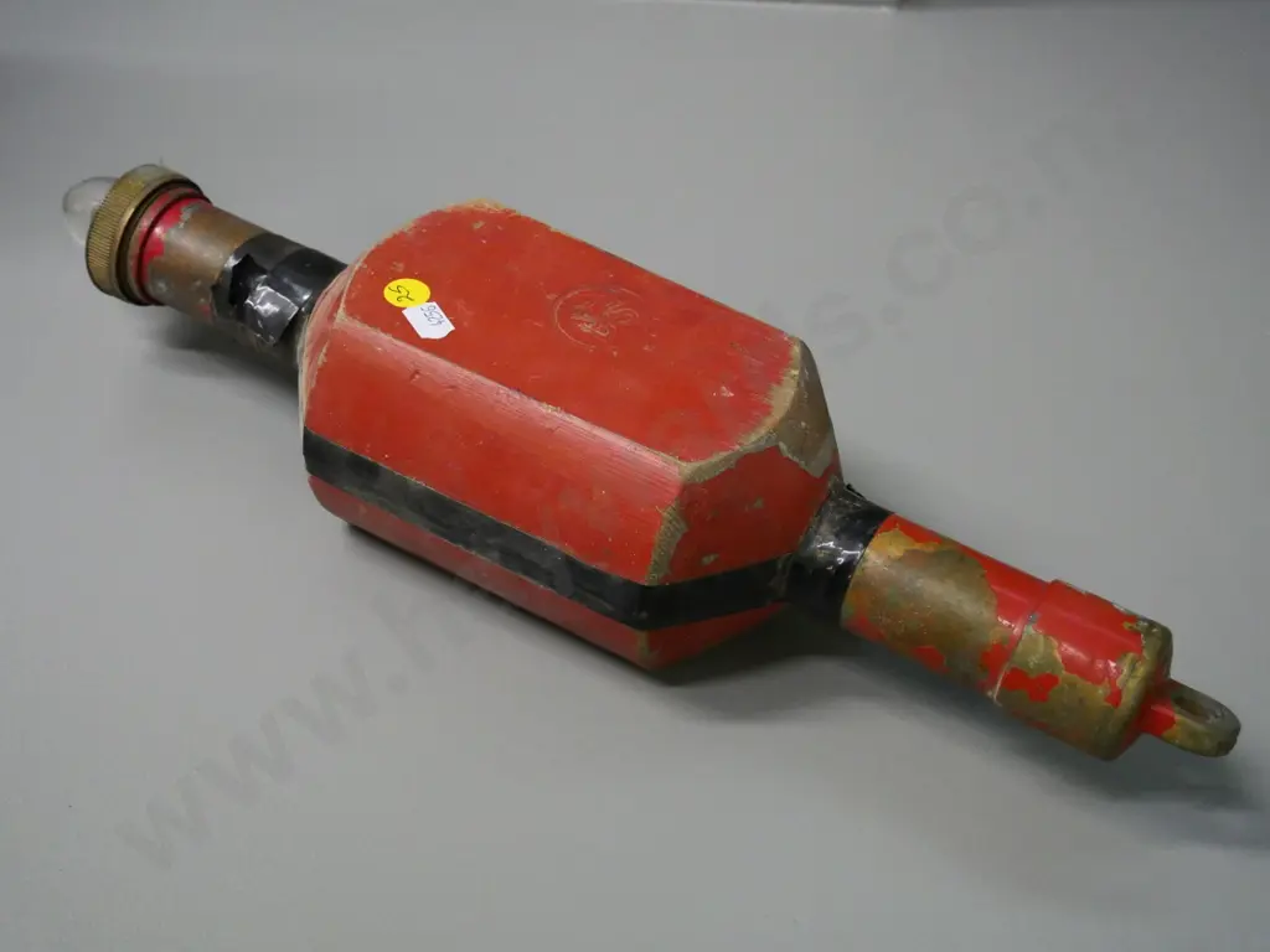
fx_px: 1614
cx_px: 635
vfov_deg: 32.9
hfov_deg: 42.9
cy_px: 476
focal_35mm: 44
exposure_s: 1/200
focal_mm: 22
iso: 3200
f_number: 5
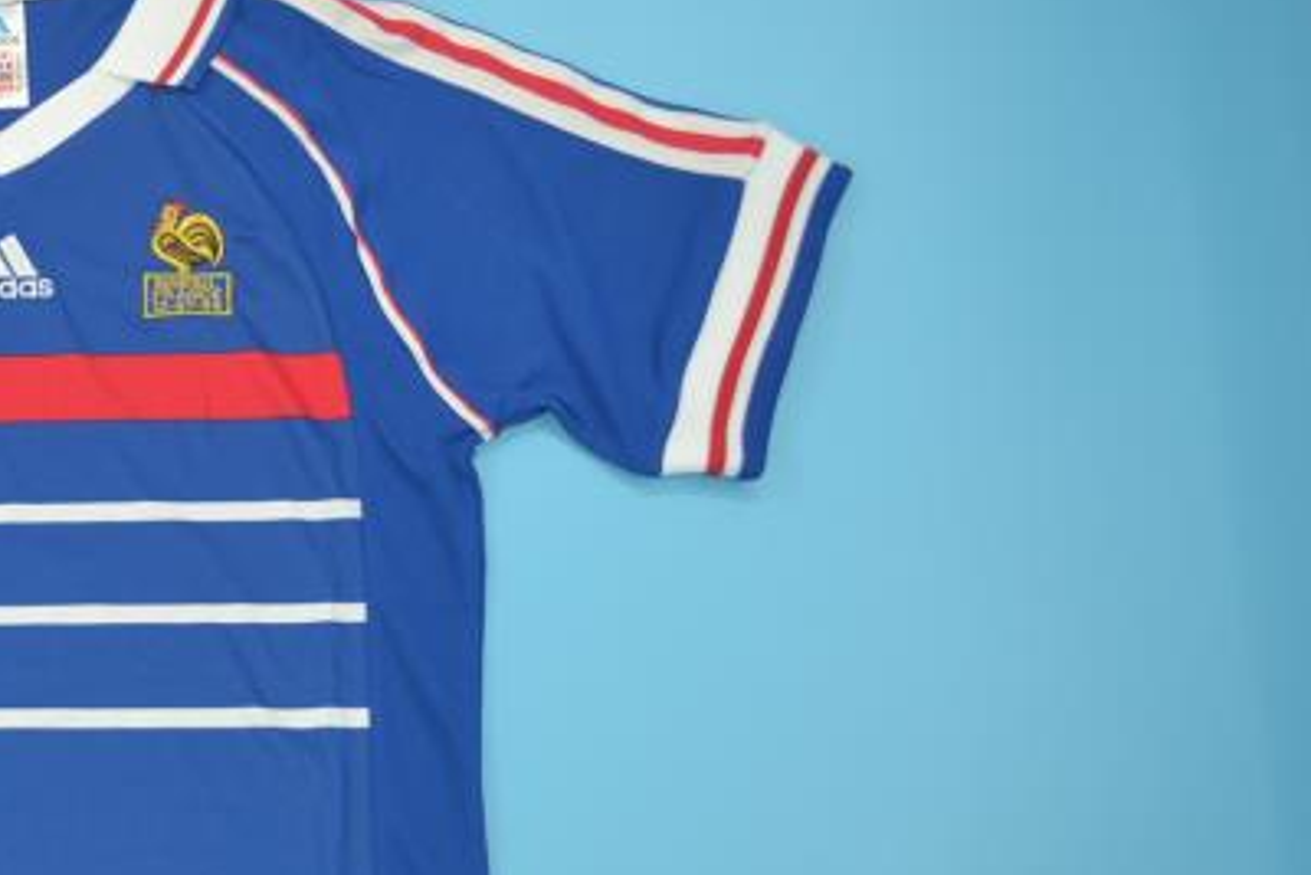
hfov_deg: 31.1
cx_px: 16
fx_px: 2186
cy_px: 637
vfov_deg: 22.5
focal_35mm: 60
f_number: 3.8
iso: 200
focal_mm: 20
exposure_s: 1/160
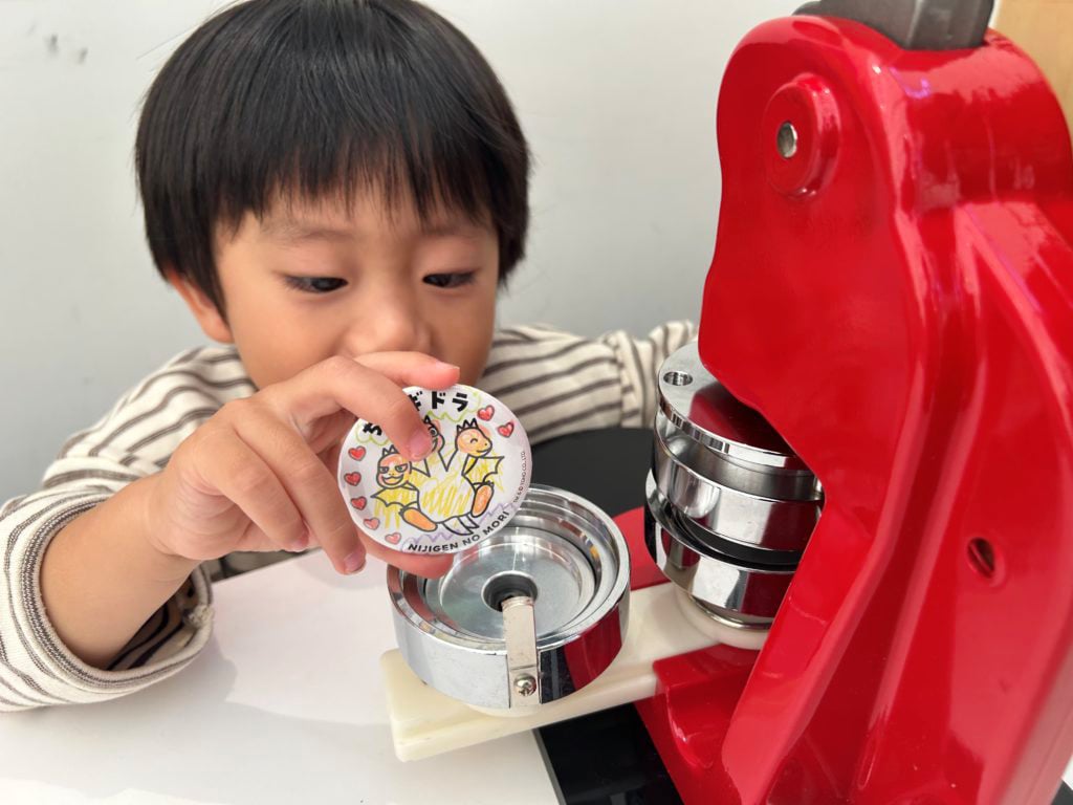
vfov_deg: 53.1
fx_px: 806
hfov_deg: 67.3
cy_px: 402
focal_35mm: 26
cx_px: 536
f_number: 1.5
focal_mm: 5.7
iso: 32
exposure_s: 1/121
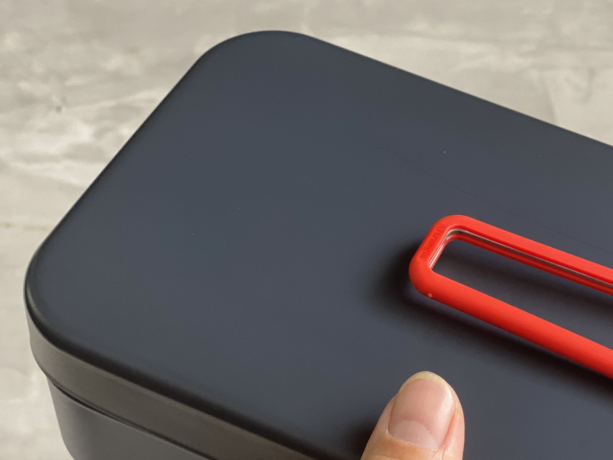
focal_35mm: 90
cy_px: 358
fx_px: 1594
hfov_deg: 21.6
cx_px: 454
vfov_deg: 16.3
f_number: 2
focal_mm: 6
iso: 100
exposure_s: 1/122
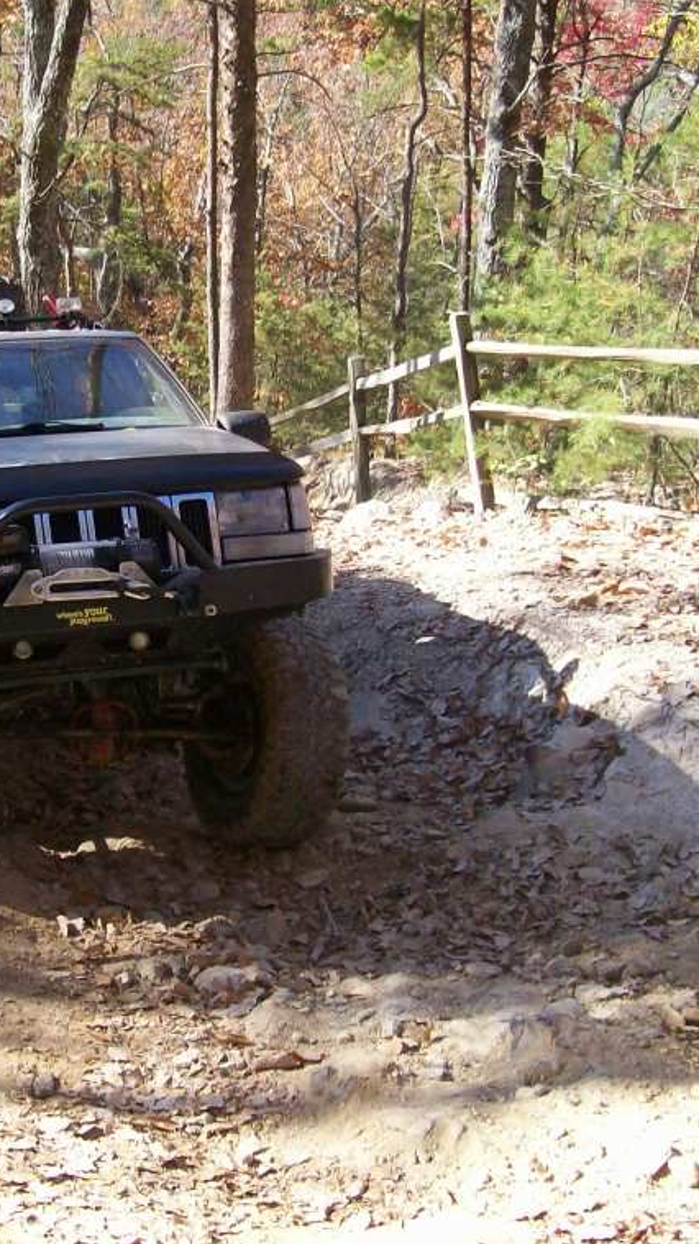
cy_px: 615
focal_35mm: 53
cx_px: 56
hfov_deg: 22.0
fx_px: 1748
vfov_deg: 39.2
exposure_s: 1/368
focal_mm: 6
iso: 80
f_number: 2.7
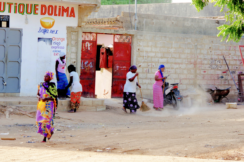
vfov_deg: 11.7
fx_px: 792
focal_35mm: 117
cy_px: 81
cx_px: 122
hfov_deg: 17.5
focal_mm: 77.5
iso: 400
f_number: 6.3
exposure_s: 1/320
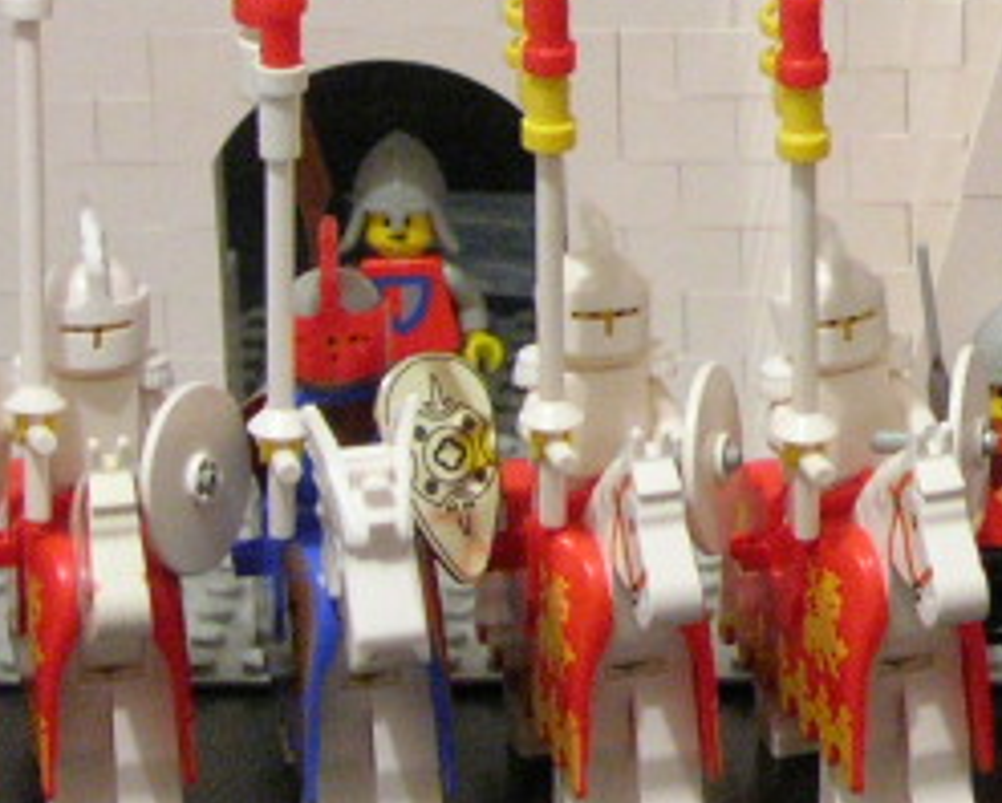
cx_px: 1448
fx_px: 6114
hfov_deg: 9.2
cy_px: -223
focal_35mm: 206
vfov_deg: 7.4
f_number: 3.2
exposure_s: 1/12.3
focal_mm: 10.6
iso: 400
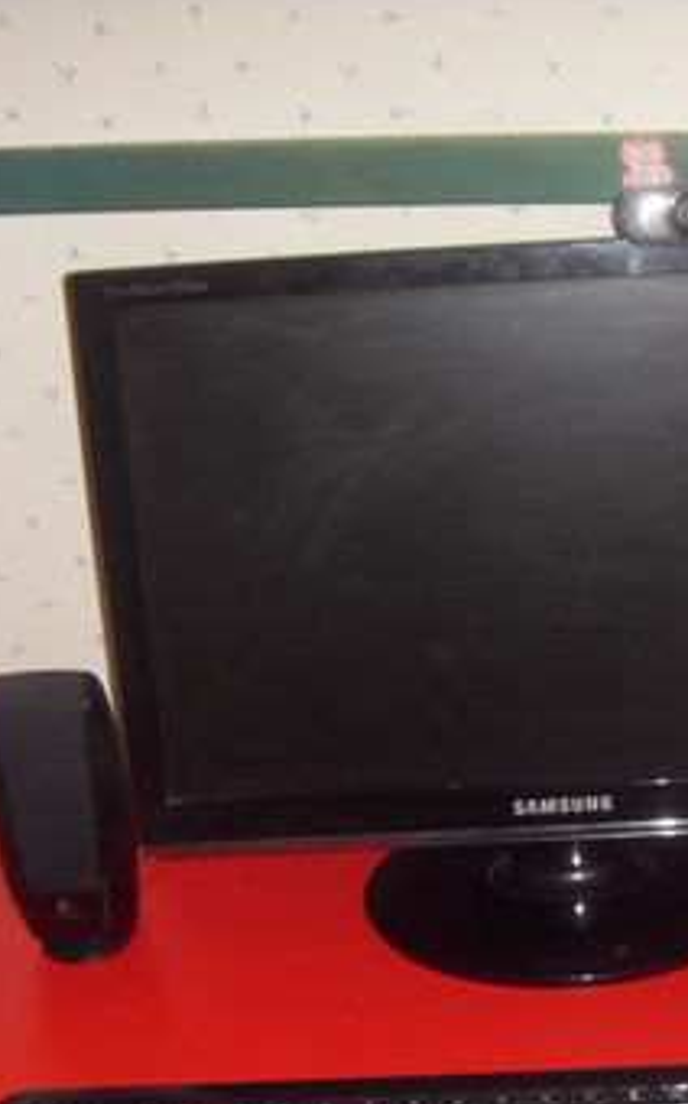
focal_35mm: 73
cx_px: 636
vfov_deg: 28.1
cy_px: 714
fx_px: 2194
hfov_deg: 17.5
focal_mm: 6.6
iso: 100
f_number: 3.5
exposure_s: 1/45
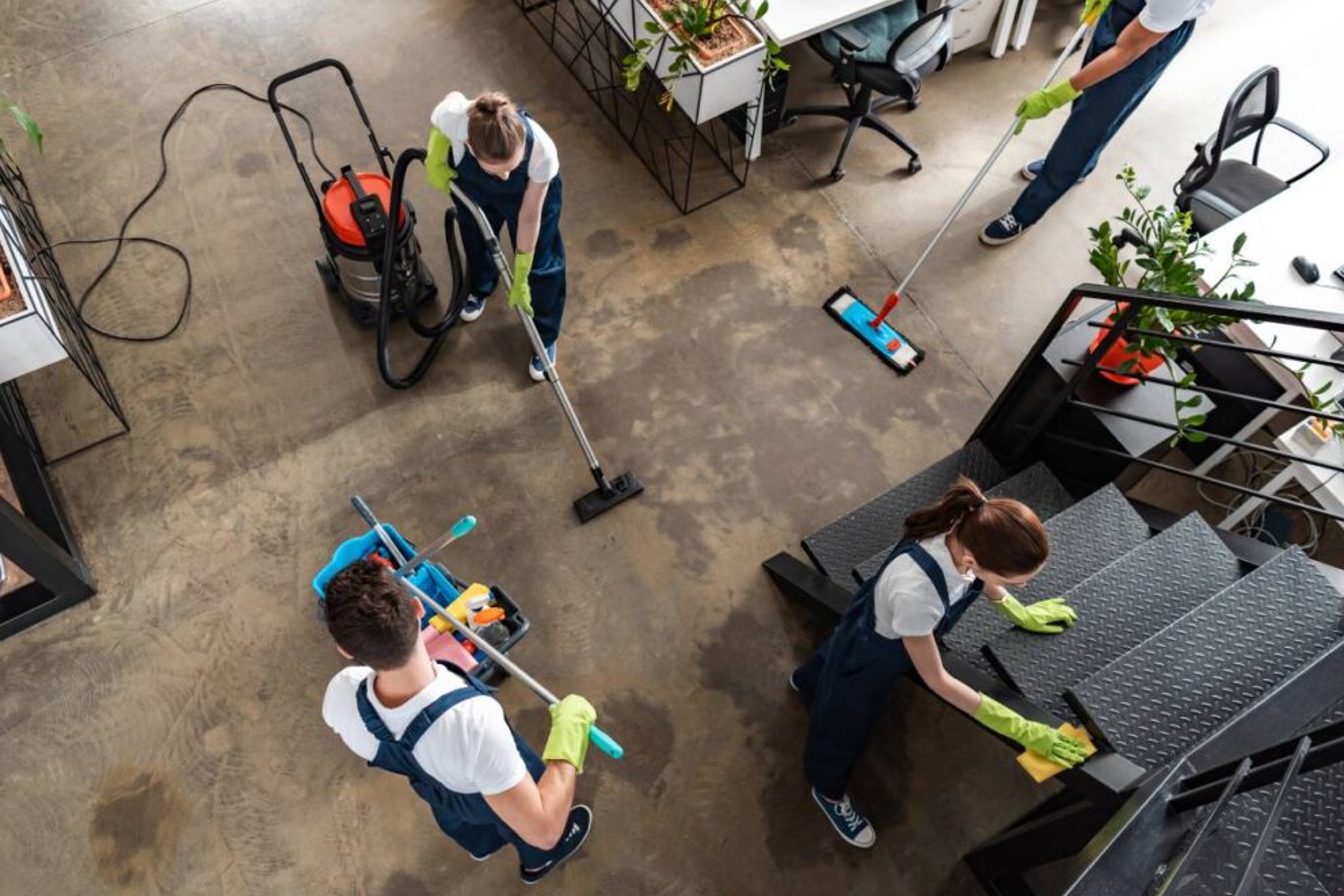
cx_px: 651
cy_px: 462
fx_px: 1157
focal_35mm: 31
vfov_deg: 42.3
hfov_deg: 60.3
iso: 160
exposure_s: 1/200
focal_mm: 30
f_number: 3.5
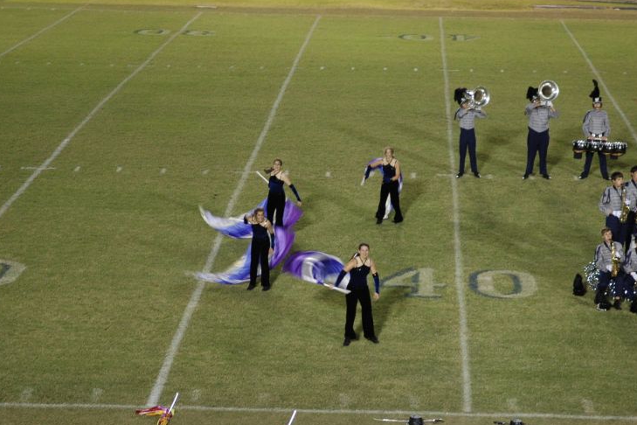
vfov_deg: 11.8
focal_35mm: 116
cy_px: 196
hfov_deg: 17.7
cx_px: 383
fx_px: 2047
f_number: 2.8
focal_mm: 55
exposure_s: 1/60
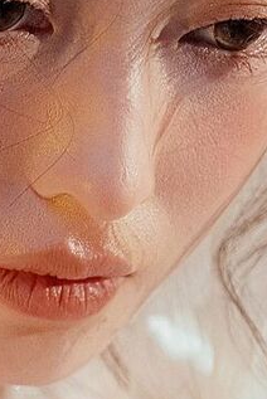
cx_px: -16
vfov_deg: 5.0
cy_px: 461
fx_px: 4573
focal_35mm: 412
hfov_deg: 3.3
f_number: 2.8
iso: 640
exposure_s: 1/60
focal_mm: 55
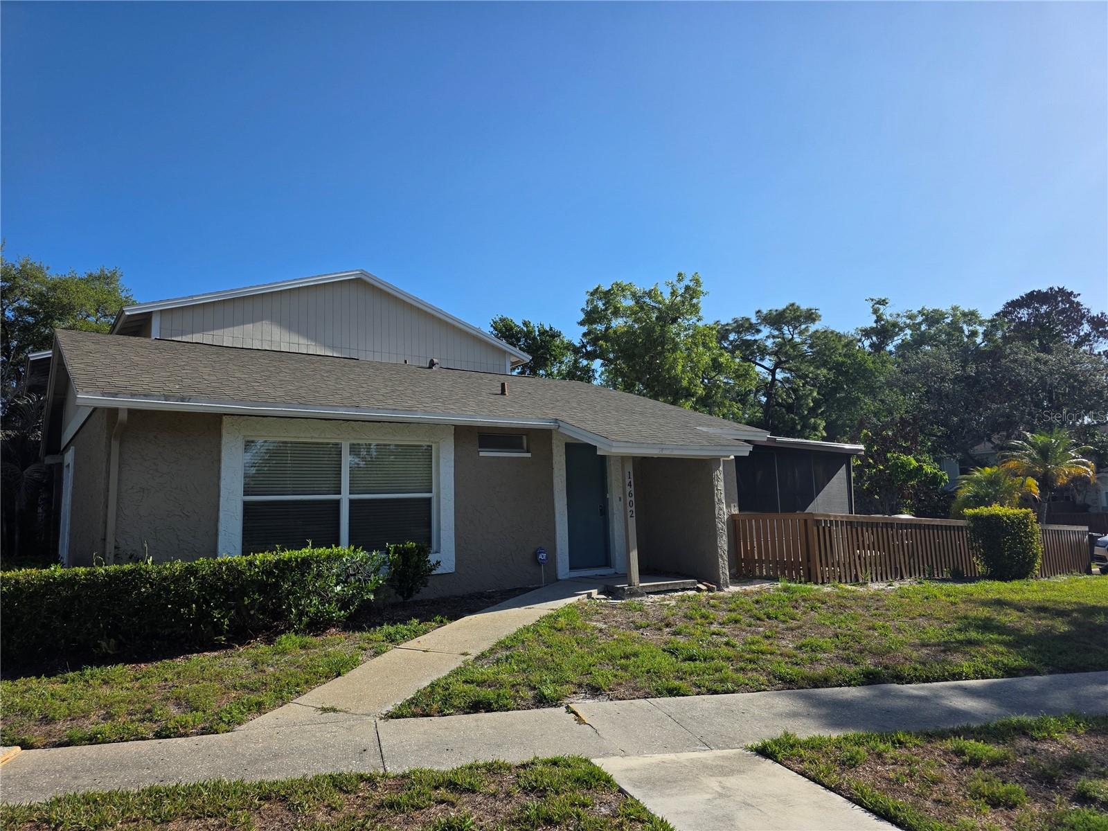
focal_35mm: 23
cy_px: 416
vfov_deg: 58.9
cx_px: 554
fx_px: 736
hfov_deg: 73.9
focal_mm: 6.3
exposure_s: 1/5447
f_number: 1.7
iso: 80
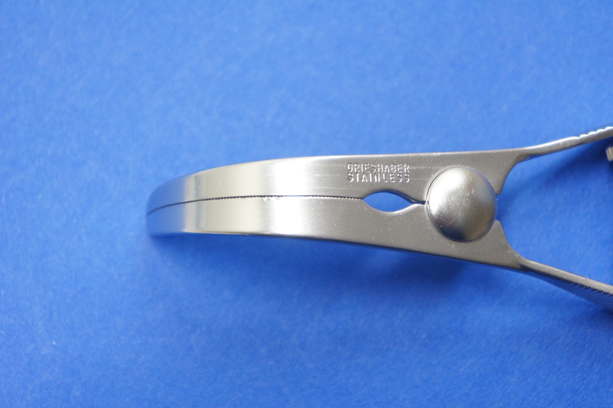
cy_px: 204
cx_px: 306
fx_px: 1404
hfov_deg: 24.6
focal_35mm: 82
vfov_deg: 16.5
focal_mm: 55
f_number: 5.6
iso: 1250
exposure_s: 1/100
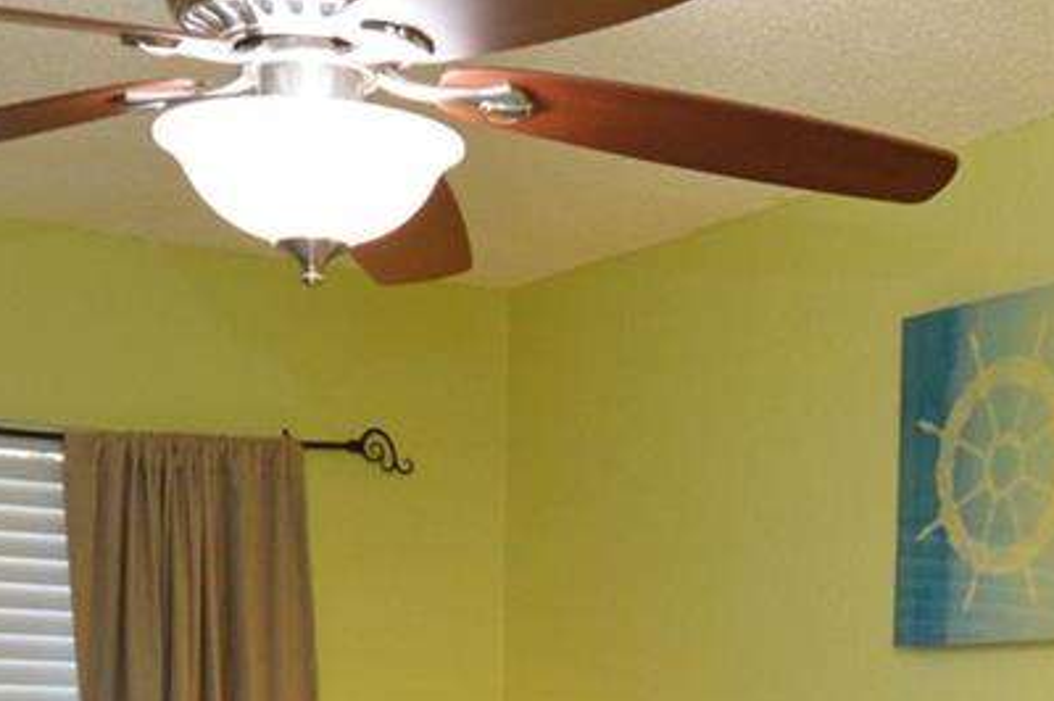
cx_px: 701
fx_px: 2106
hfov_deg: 27.9
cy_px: 1058
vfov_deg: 17.0
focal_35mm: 72
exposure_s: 1/60
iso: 500
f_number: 4
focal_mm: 12
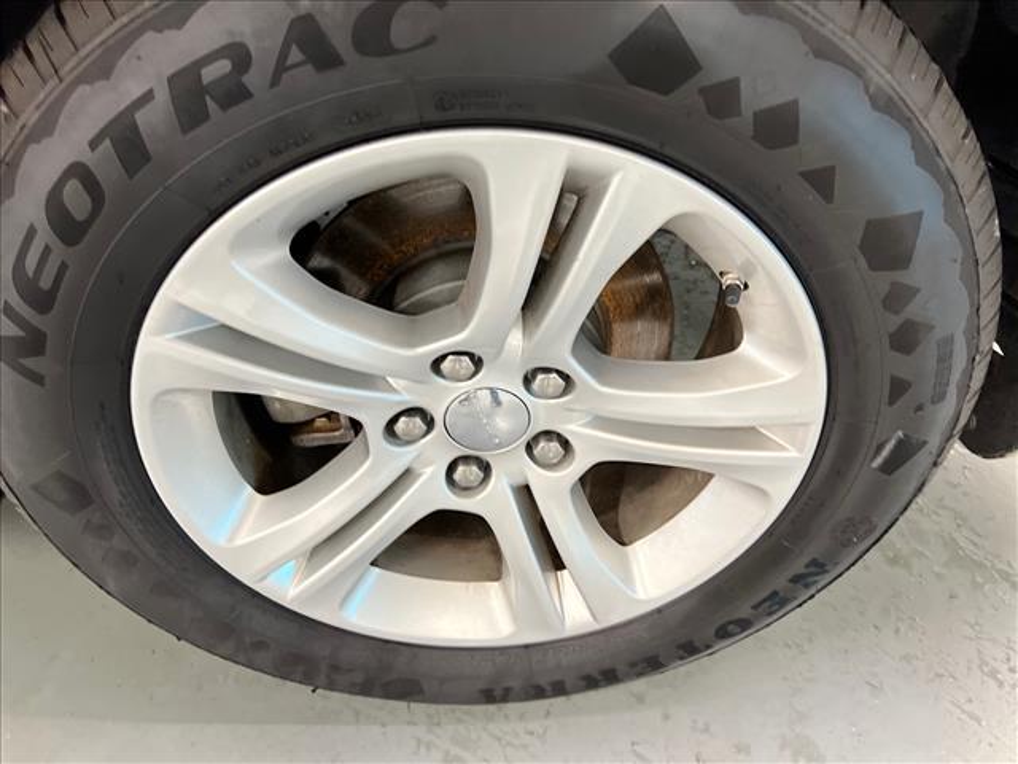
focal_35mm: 26
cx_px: 509
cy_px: 382
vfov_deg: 53.1
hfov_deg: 67.3
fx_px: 765
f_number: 1.5
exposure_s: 1/40
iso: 400
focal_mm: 5.7
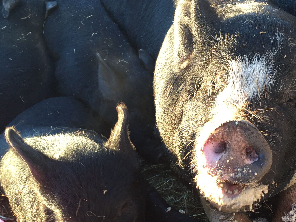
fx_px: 376
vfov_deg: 32.6
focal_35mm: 44
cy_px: 147
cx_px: 218
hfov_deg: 41.8
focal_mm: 4.15
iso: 50
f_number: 2.2
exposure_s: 1/120
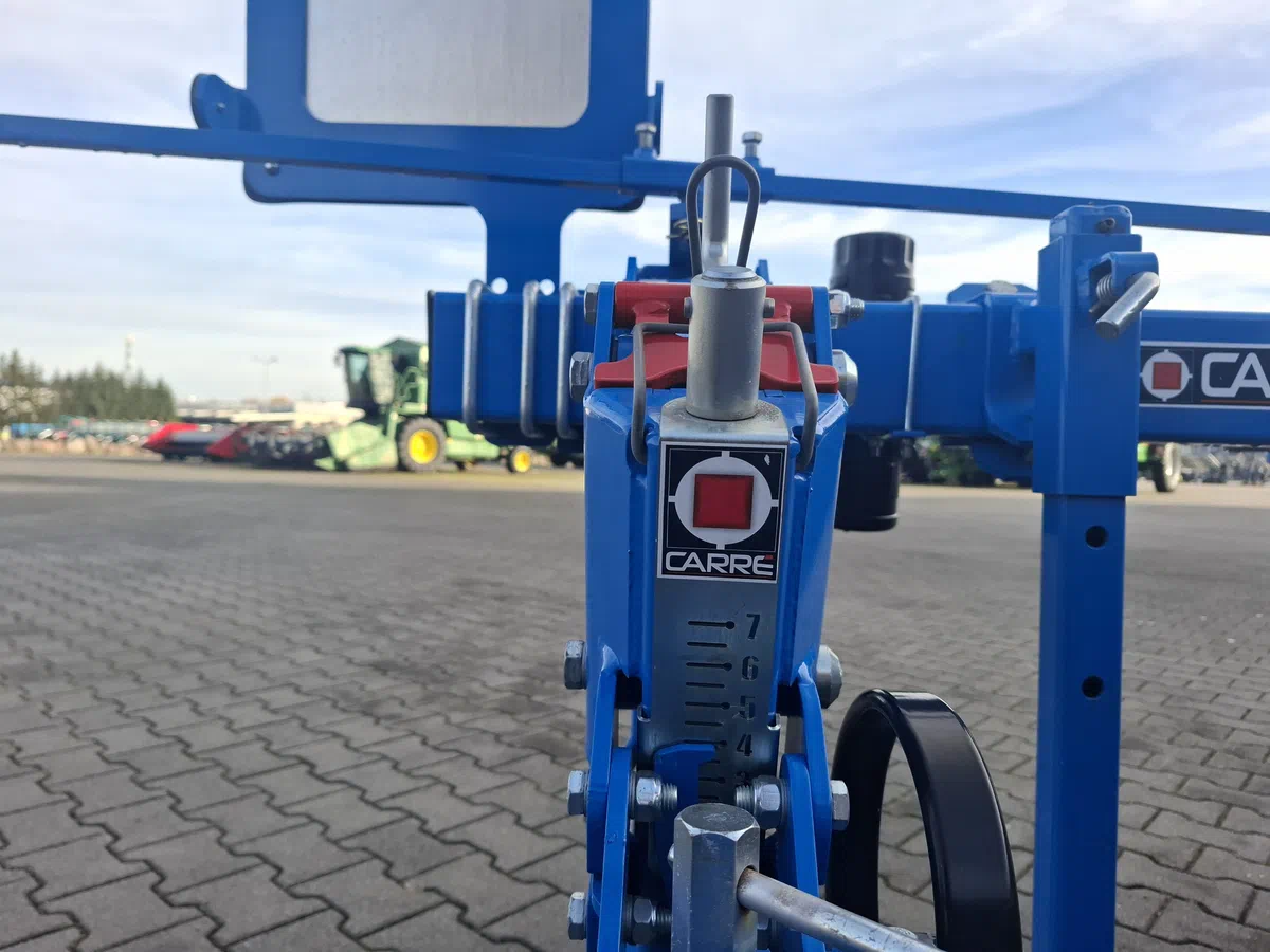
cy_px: 476
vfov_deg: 58.9
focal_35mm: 23
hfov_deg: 73.9
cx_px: 635
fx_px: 844
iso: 50
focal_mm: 5.54
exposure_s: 1/763
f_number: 1.8
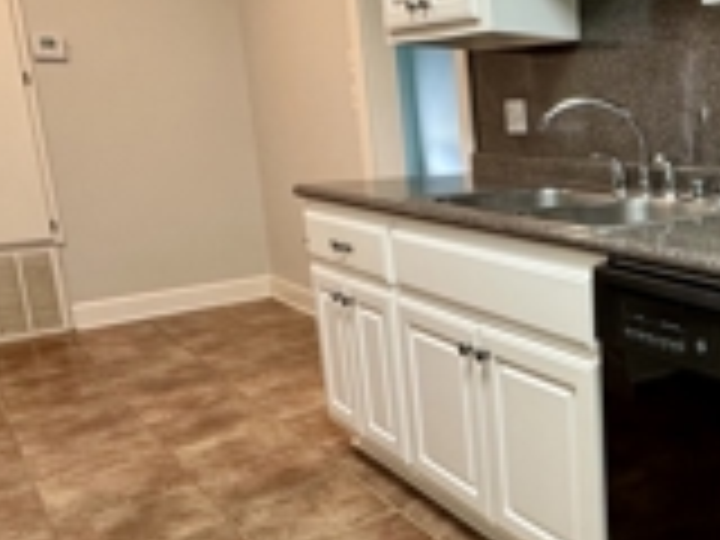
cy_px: 252
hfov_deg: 43.3
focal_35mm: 35
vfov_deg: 40.7
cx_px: 756
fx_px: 728
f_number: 2.2
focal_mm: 2.22
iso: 400
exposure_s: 1/60
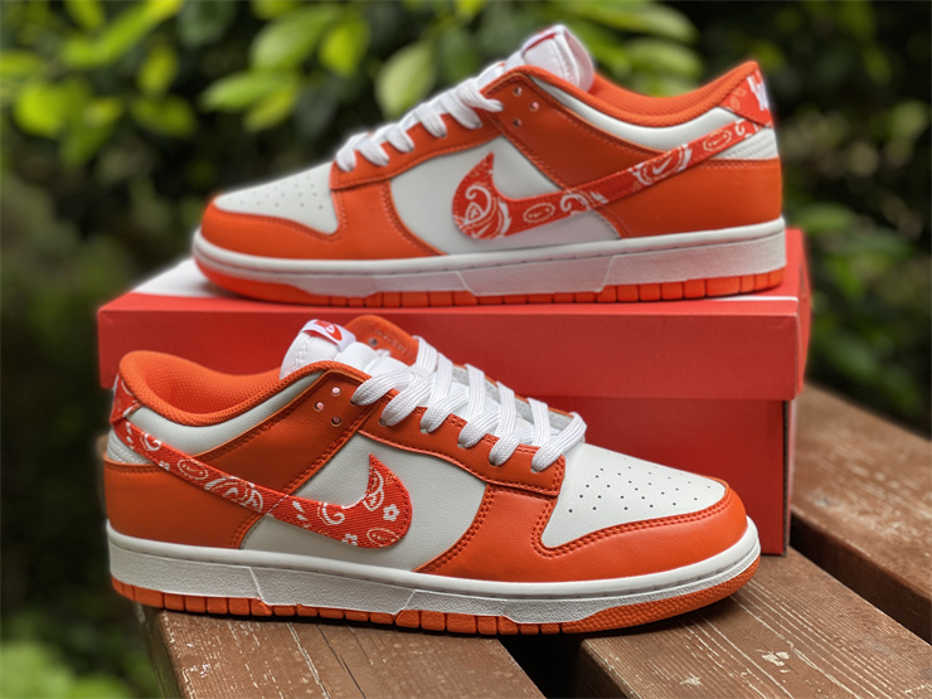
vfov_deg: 22.9
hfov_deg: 30.3
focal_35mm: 64
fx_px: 1723
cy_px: 350
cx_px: 466
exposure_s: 1/121
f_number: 2.2
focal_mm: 7.5
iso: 32
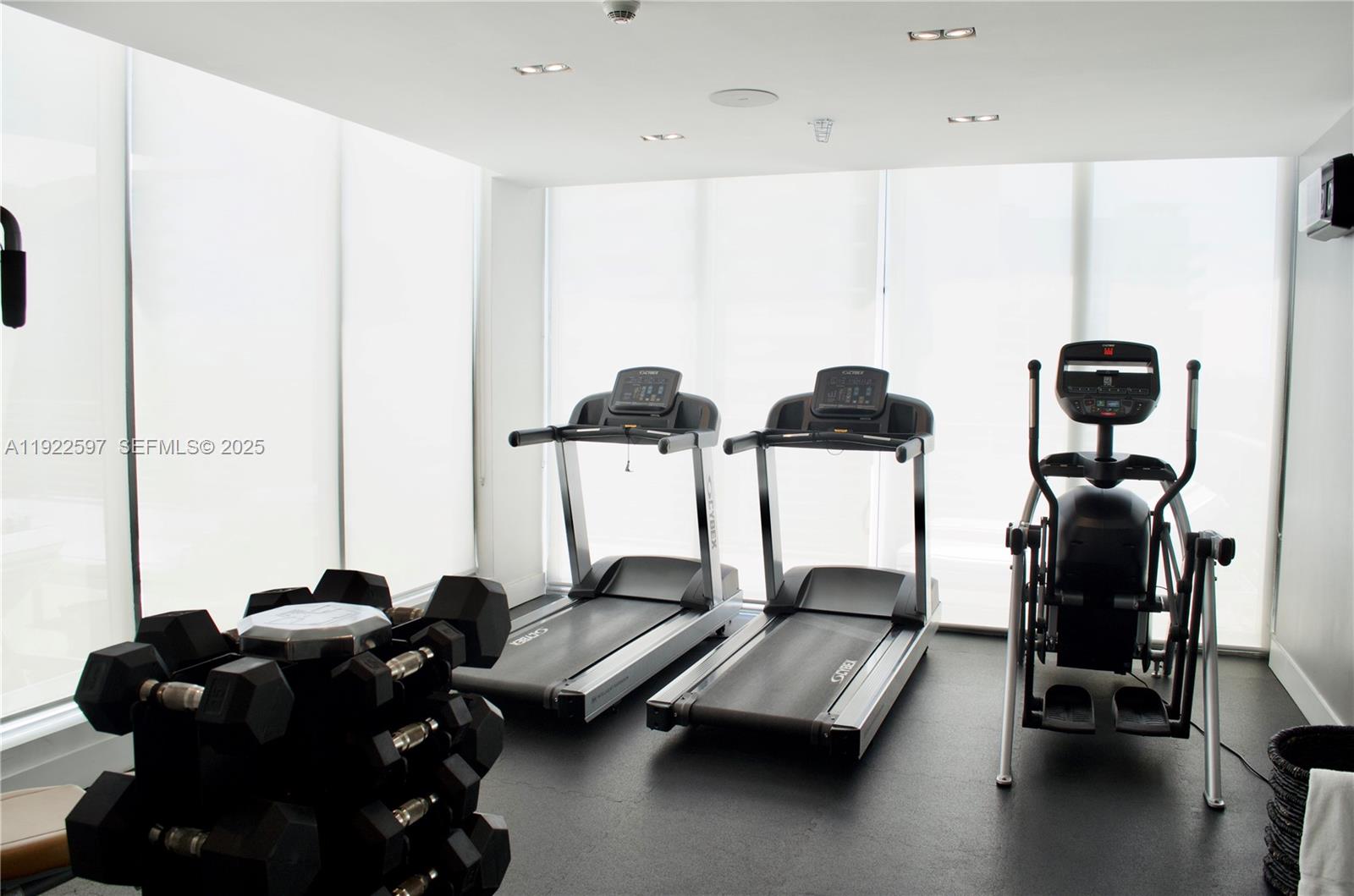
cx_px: 677
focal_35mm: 27
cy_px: 448
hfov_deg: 67.5
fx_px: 1013
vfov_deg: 47.7
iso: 400
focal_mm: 18
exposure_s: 1/50
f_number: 6.3
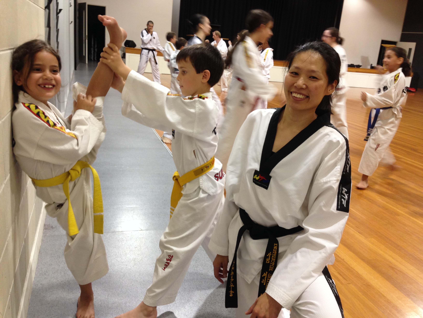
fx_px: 403
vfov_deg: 42.9
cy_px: 159
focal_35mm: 33
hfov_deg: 55.4
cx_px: 212
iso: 100
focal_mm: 4.12
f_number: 2.4
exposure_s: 1/20
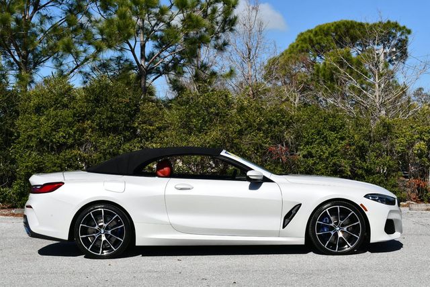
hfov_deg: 28.8
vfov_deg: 19.5
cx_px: 215
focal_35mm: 70
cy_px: 144
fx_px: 837
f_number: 9
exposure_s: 1/400
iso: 100
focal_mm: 35
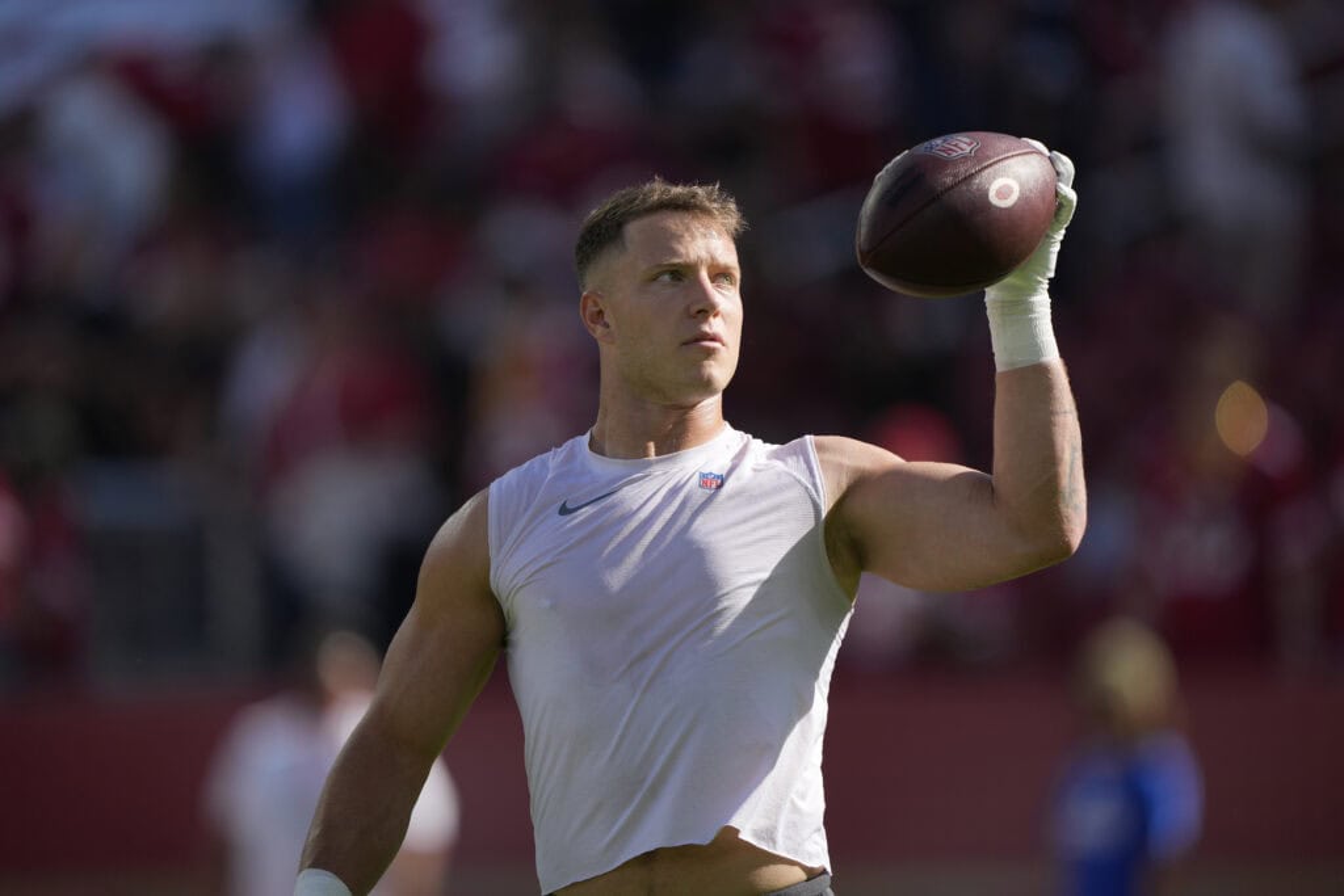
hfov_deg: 5.2
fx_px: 14934
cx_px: 672
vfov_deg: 3.4
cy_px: 448
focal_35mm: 400
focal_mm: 400
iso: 200
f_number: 2.8
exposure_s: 1/3200
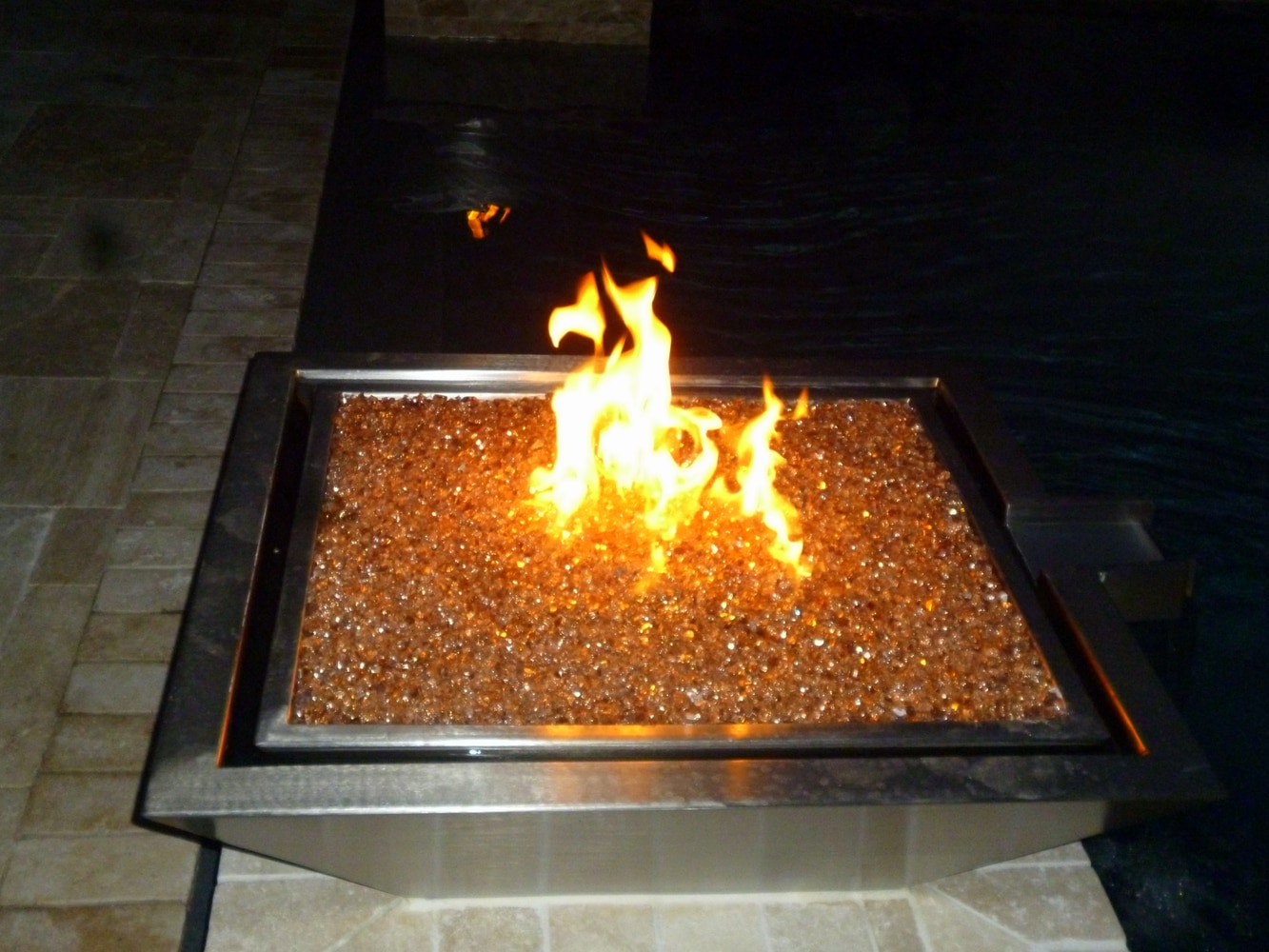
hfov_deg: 45.8
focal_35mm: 41
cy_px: 476
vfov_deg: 35.1
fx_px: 1503
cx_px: 634
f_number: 3.7
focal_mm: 7.3
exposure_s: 1/60
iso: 400
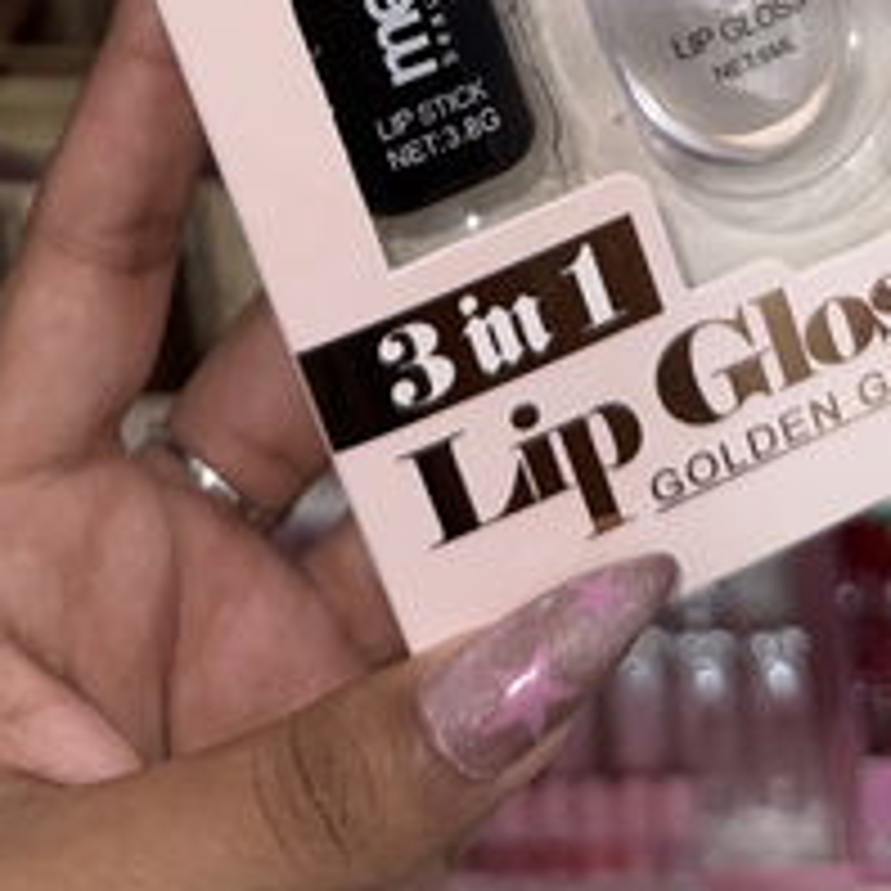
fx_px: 1660
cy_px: -286
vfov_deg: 25.6
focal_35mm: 57
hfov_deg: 30.0
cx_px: 495
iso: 50
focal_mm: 6.76
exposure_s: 1/93
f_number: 1.78
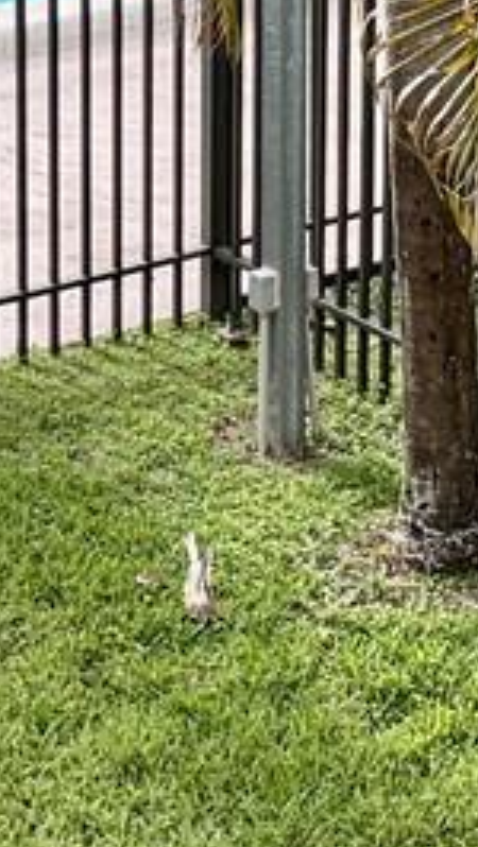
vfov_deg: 13.3
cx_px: 389
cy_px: -156
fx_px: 3531
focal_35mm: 157
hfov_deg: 7.7
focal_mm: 6.76
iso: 100
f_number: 1.78
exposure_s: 1/1812
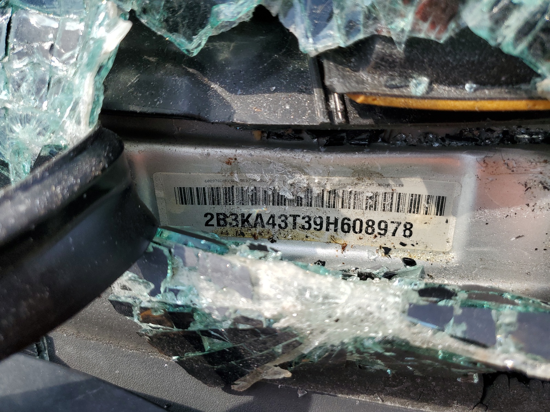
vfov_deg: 53.1
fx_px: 413
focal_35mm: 26
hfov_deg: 67.3
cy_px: 206
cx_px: 275
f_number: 1.5
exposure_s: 1/1429
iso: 50
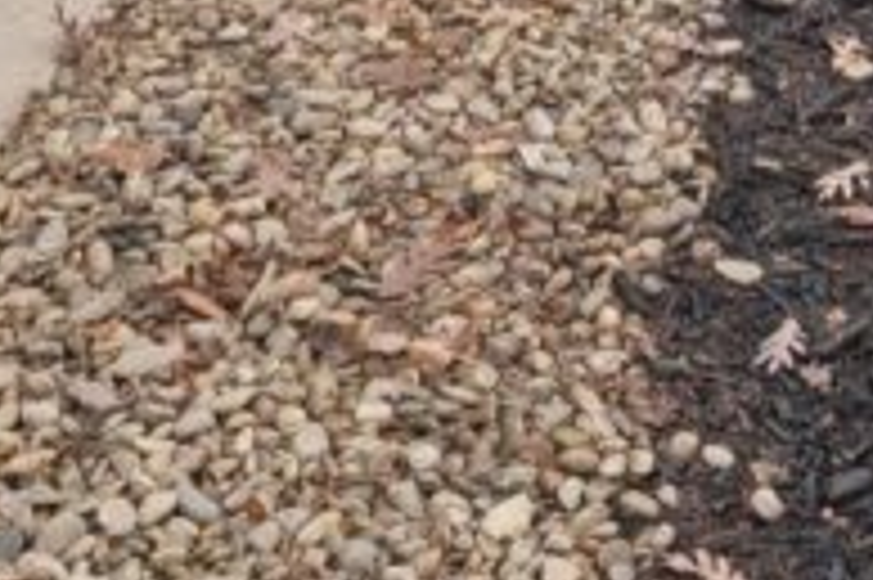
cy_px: -1048
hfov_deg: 20.0
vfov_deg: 10.6
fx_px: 2399
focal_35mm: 99
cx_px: 878
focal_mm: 16
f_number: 8
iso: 400
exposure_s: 1/500
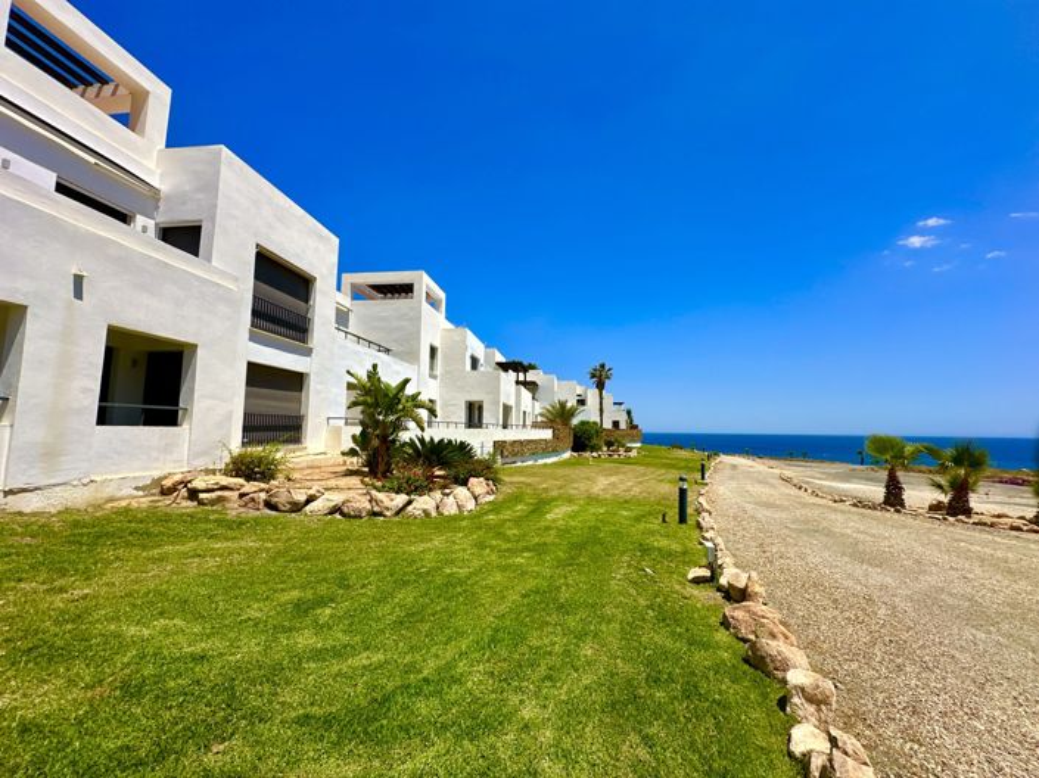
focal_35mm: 14
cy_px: 389
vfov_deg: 85.6
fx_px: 420
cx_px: 520
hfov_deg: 102.1
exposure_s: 1/3509
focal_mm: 2.22
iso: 40
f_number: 2.2
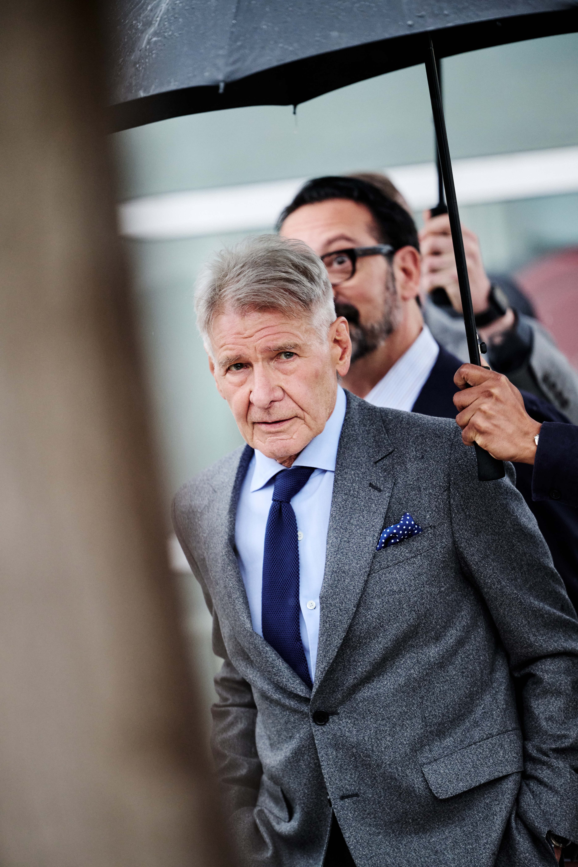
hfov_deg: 3.4
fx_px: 9633
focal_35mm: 400
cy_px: 434
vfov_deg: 5.2
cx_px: 289
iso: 1100
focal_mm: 400
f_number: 2.8
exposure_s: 1/2000
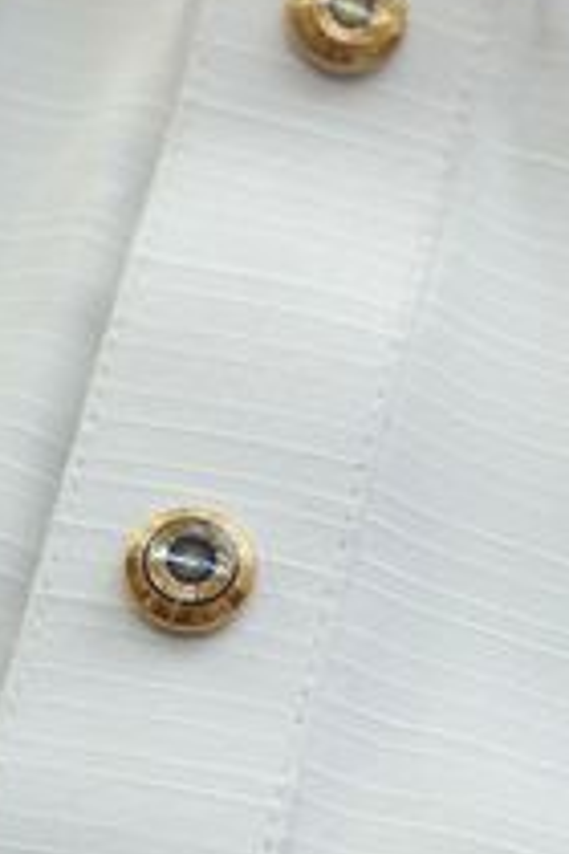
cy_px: 236
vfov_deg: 13.0
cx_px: 303
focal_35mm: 158
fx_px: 3746
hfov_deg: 8.7
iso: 1000
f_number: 8
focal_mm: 55
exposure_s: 1/105
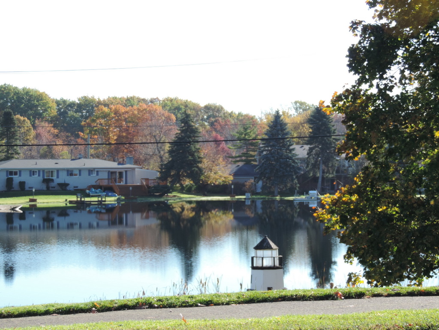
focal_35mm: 105
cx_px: 220
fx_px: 1332
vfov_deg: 14.1
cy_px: 165
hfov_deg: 18.7
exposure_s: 1/200
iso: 80
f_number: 4.2
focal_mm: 18.7
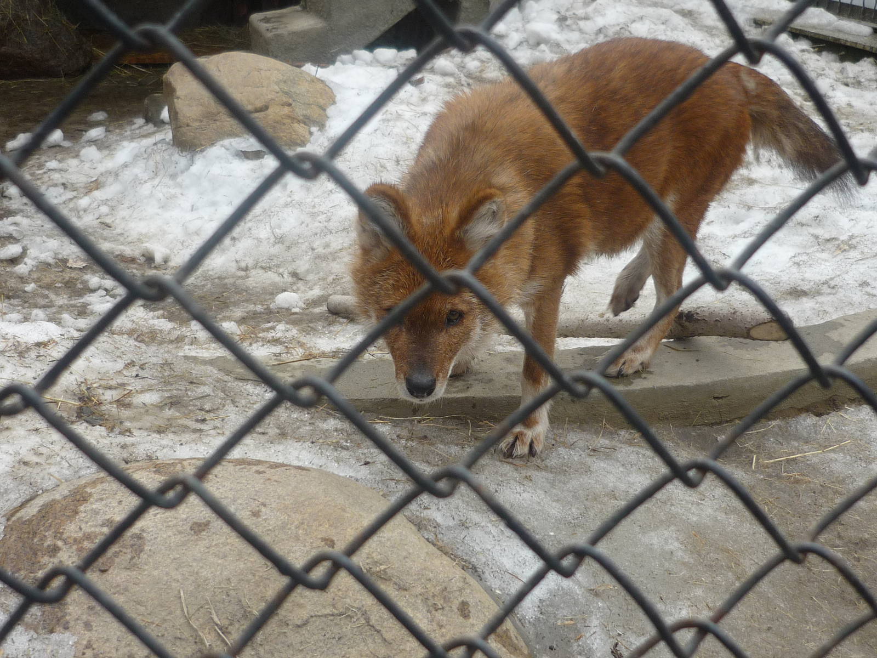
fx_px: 1241
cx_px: 438
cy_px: 329
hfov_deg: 38.9
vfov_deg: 29.7
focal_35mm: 49
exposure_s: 1/320
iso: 100
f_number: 2.9
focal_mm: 6.3
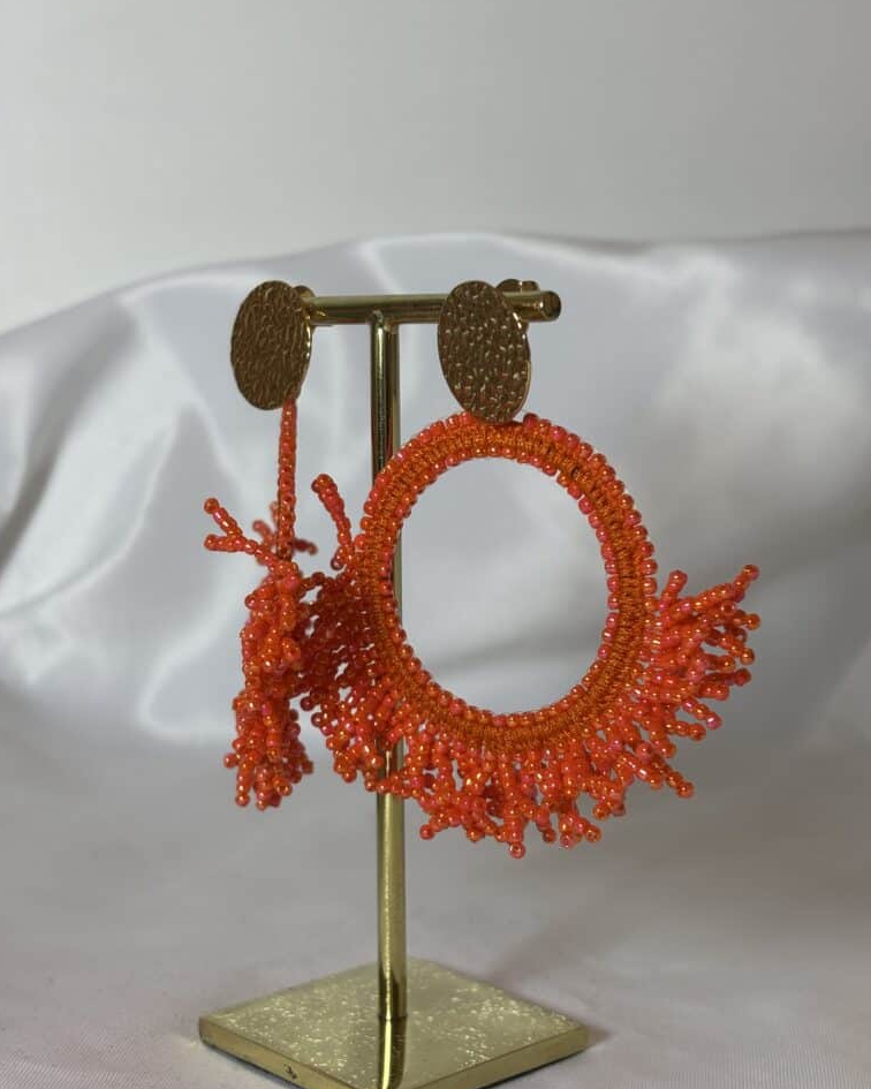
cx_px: 430
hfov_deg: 27.6
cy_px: 583
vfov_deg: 34.1
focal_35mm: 55
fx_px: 1772
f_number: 1.6
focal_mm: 5.96
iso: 25
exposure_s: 1/100
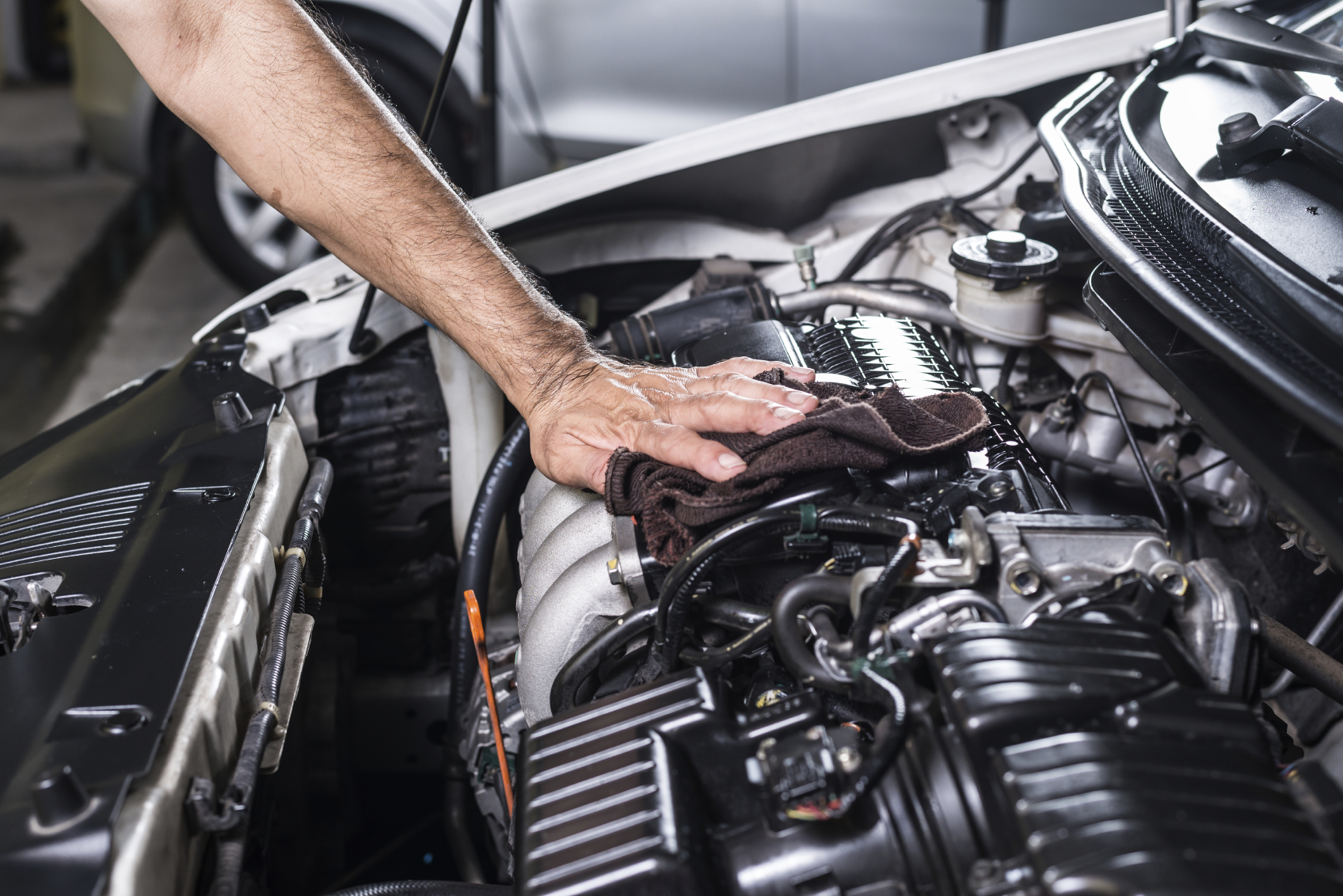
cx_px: 672
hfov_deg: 39.6
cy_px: 448
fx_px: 1866
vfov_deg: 27.0
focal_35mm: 50
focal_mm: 50
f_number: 5
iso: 250
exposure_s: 1/125
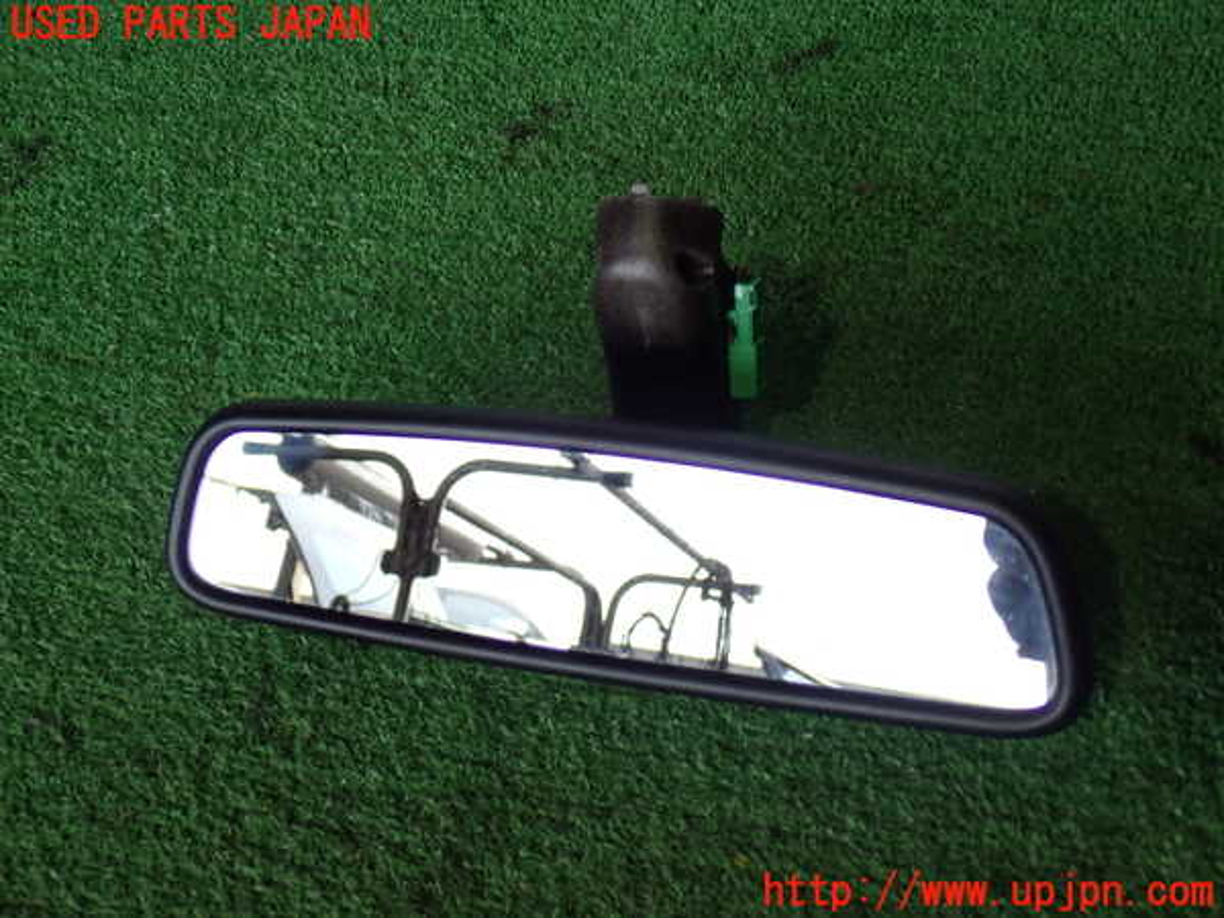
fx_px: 1662
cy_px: 459
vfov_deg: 30.9
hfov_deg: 40.4
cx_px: 612
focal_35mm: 47
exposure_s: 1/60
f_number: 3.1
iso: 200
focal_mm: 8.4
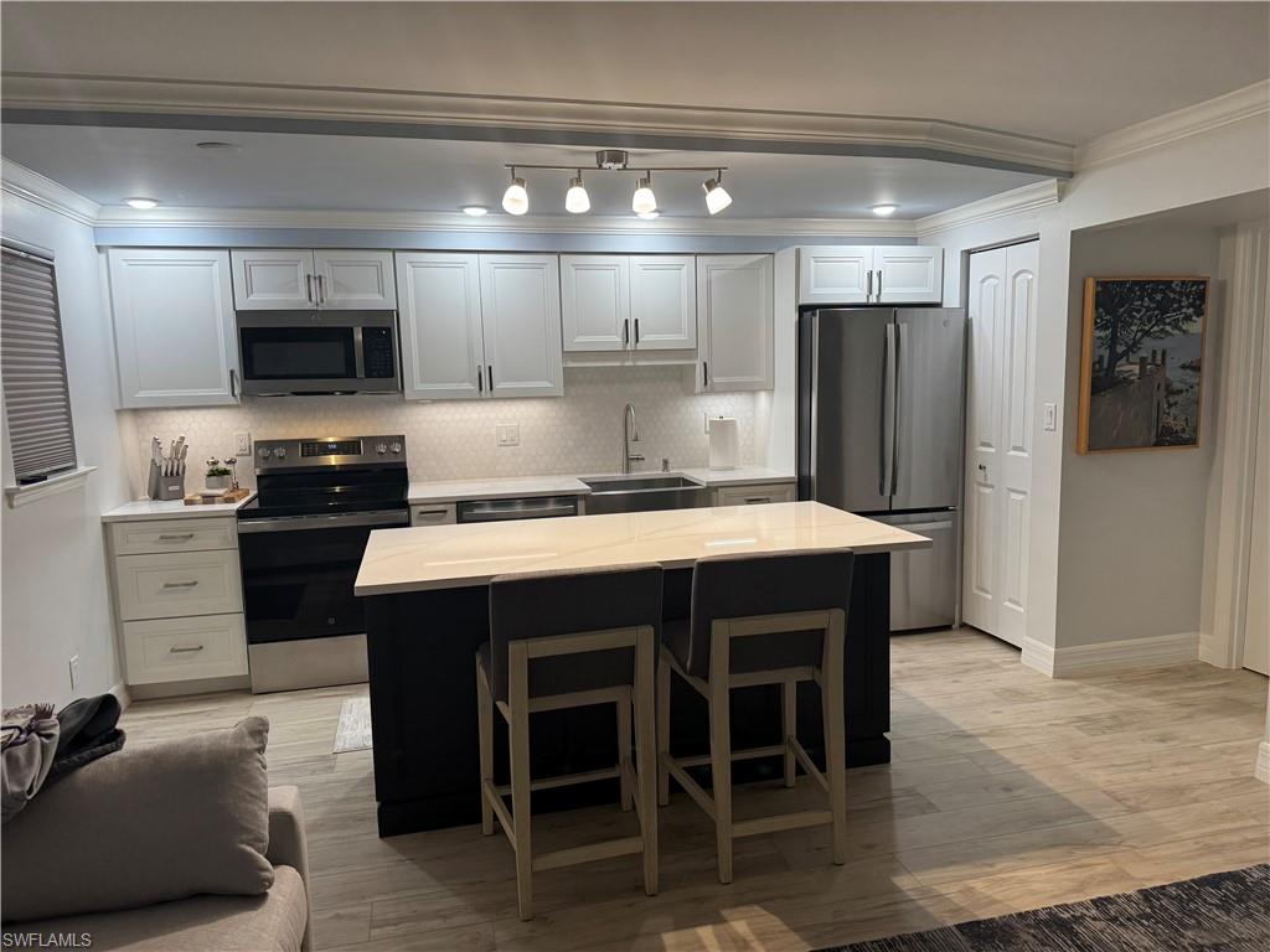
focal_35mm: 24
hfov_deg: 71.6
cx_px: 635
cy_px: 476
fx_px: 881
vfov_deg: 56.8
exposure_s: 1/120
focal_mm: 6.76
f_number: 1.78
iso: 160
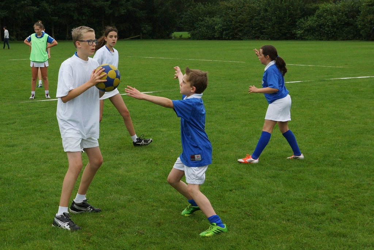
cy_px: 125
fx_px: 374
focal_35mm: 36
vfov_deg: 36.9
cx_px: 187
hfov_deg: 53.1
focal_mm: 24
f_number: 4
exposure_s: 1/500
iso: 320
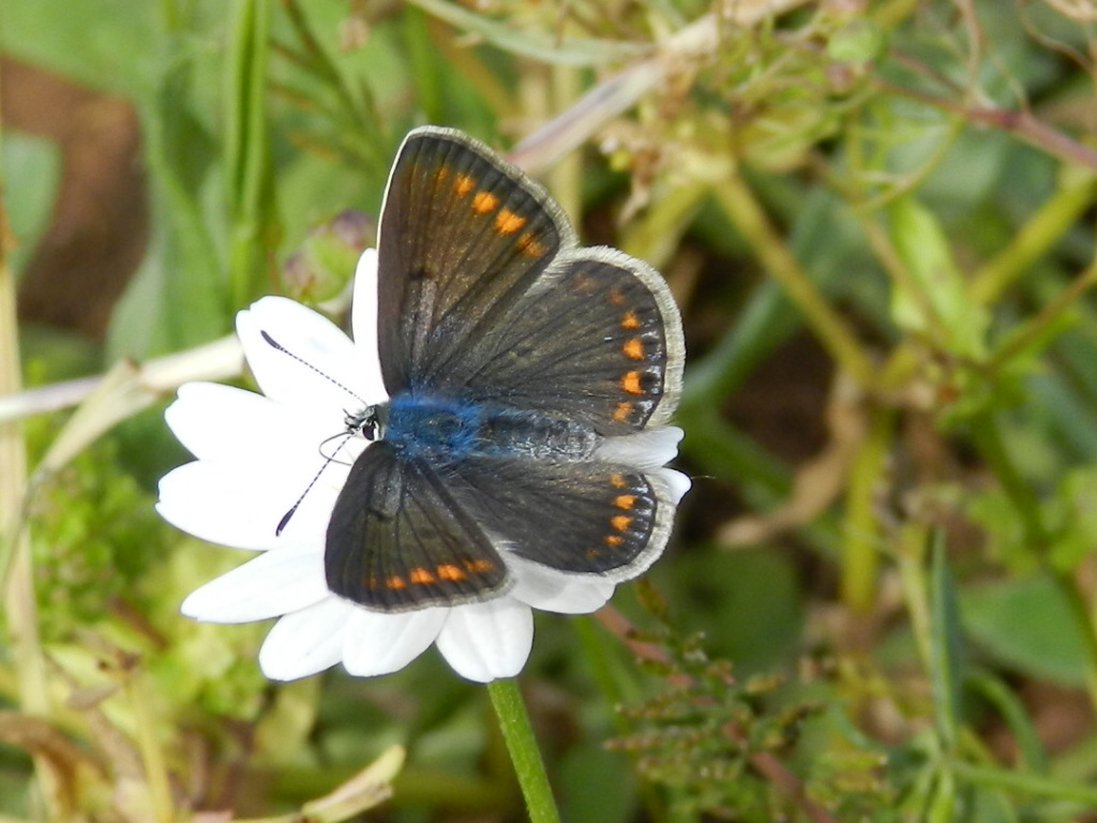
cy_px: 412
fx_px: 2662
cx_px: 548
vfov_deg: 17.6
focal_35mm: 84
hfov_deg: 23.3
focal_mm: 14.9
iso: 160
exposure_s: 1/500
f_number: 4.4
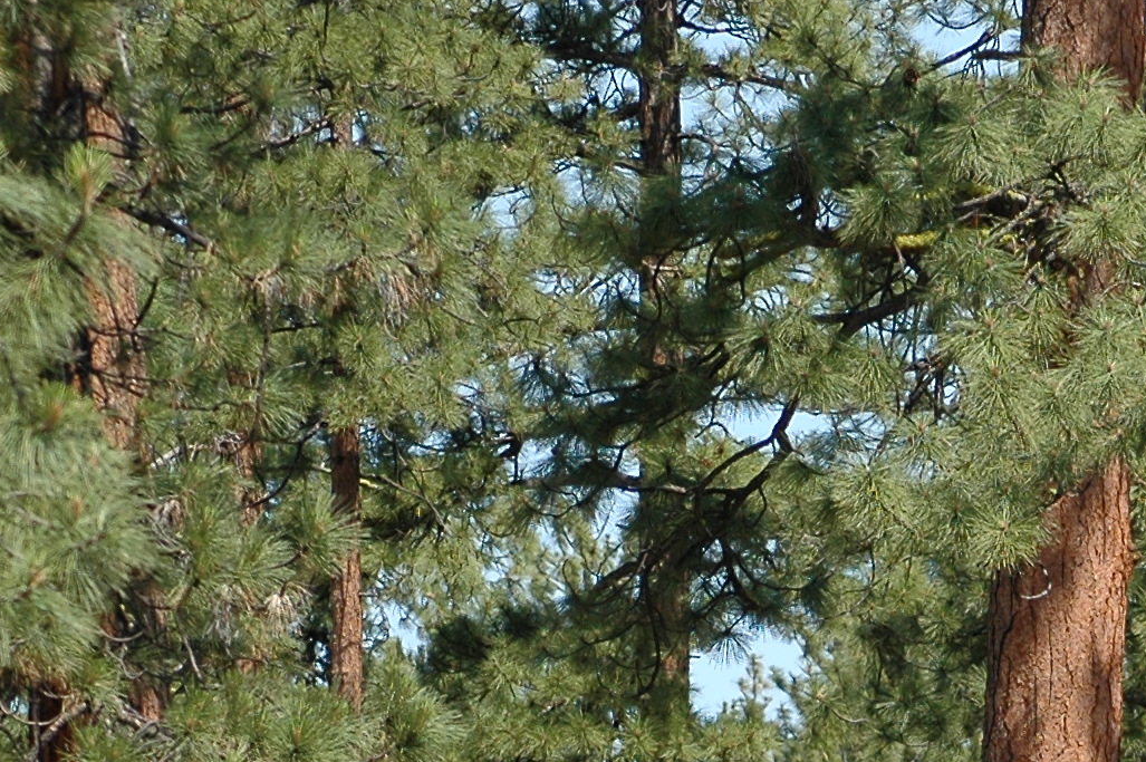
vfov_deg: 3.0
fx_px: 14678
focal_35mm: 461
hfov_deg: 4.5
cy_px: 1040
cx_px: 946
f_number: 6.3
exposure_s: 1/640
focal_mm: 105
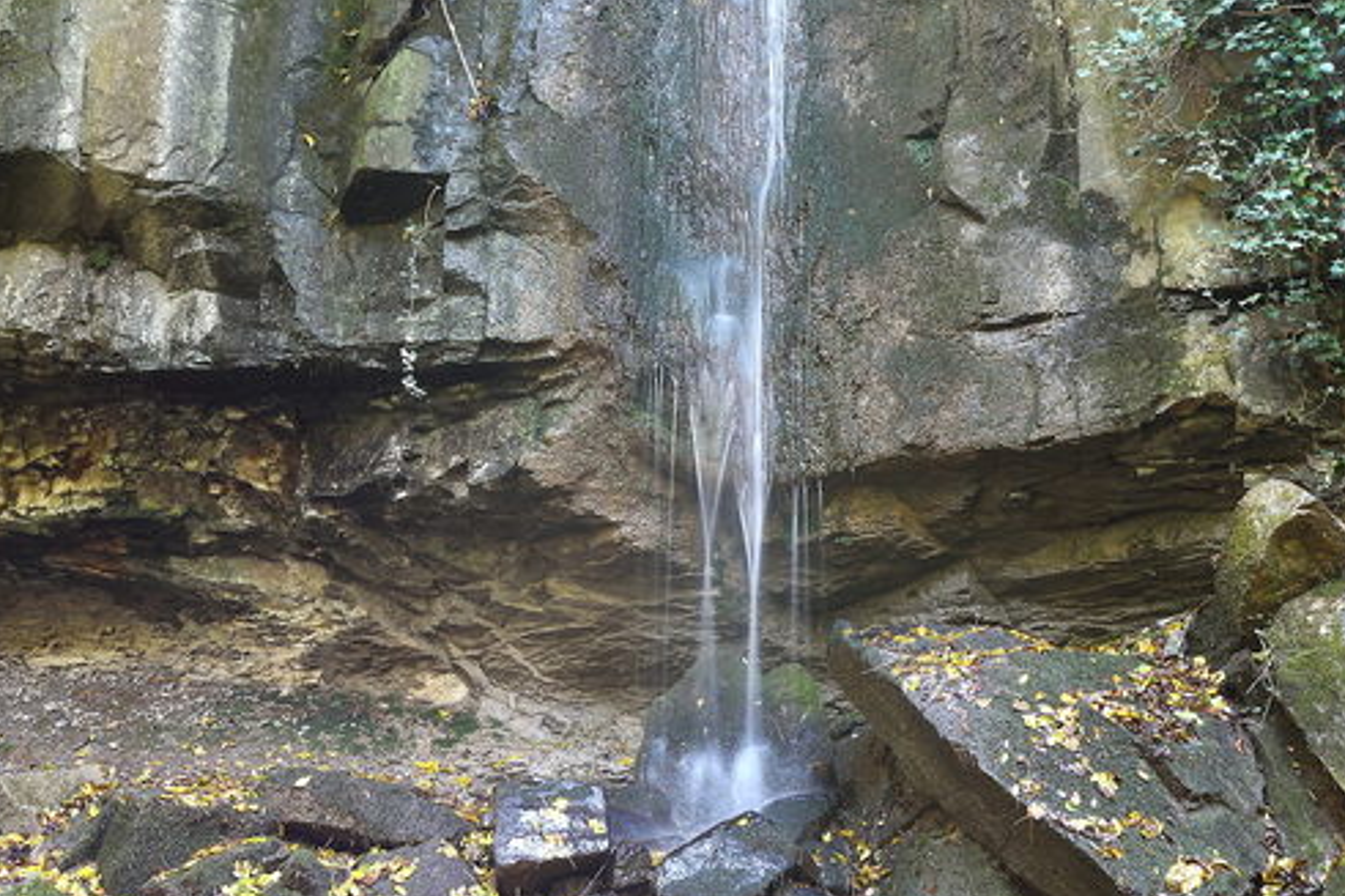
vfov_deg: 30.5
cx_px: 707
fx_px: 1643
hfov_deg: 44.5
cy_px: 384
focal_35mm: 44
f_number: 25
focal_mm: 24
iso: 100
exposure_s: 5
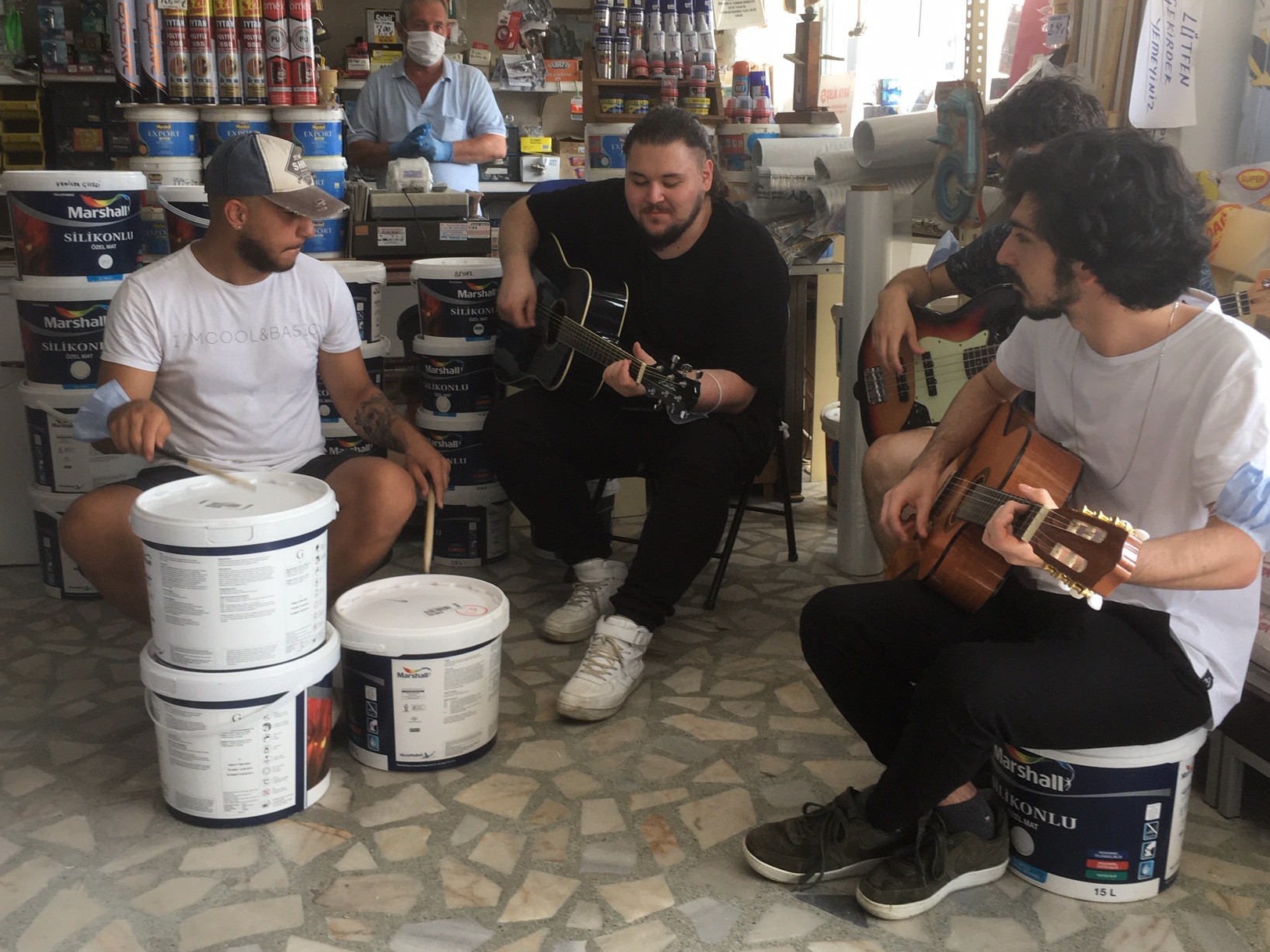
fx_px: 1321
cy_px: 409
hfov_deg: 51.4
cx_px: 623
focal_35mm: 36
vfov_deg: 39.6
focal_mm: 4.15
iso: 40
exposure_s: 1/100
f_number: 2.2
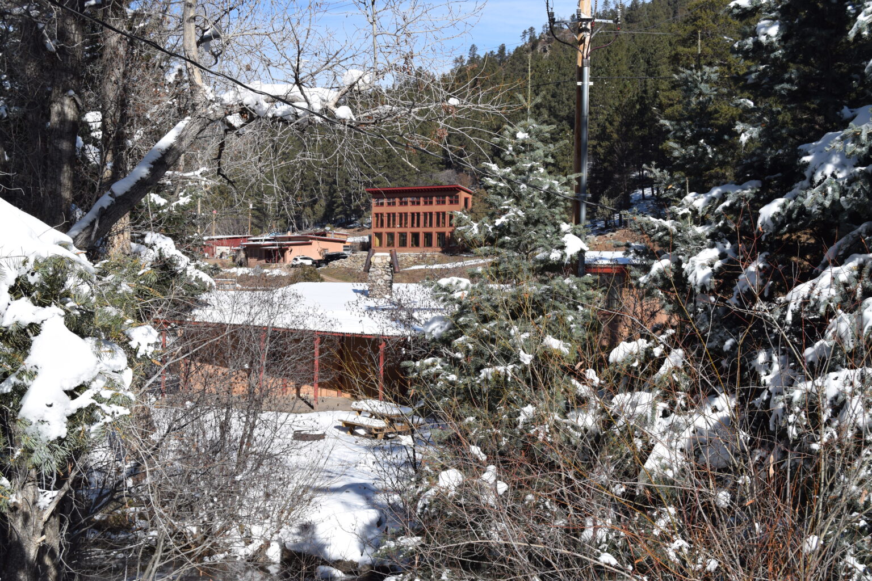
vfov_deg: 25.8
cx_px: 436
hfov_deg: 37.9
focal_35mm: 52
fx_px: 1272
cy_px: 290
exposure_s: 1/400
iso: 200
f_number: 10
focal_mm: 35
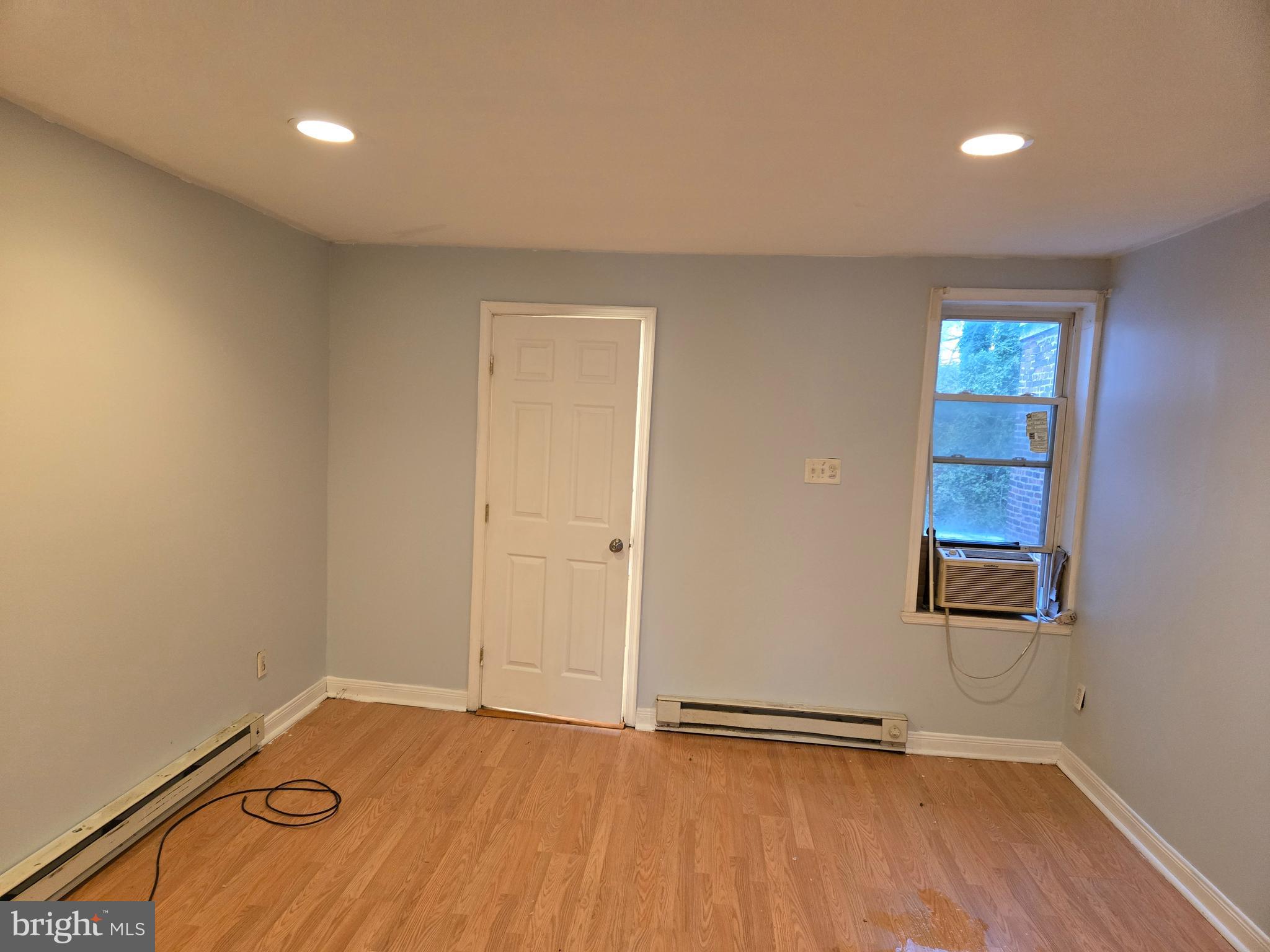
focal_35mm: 23
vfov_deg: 58.9
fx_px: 844
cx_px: 635
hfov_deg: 73.9
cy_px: 476
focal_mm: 5.4
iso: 640
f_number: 1.8
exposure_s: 1/120
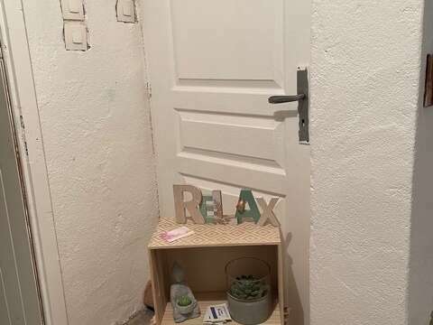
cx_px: 216
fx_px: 325
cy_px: 162
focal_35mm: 26
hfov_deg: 67.3
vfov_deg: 53.1
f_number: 1.6
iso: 100
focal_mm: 4.2
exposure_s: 1/50
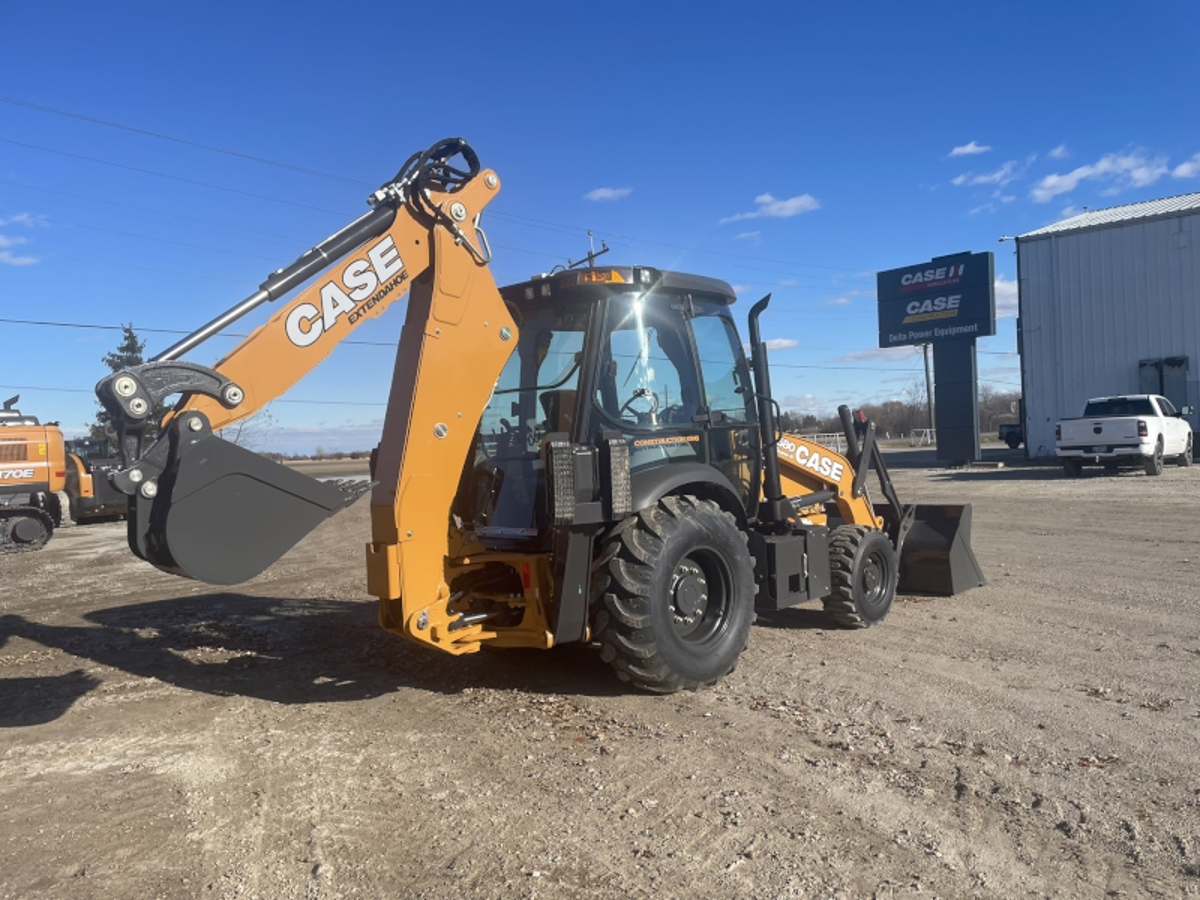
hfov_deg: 67.3
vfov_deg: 53.1
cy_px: 450
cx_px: 600
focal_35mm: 26
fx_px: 901
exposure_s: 1/3610
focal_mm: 4.2
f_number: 1.6
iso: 32
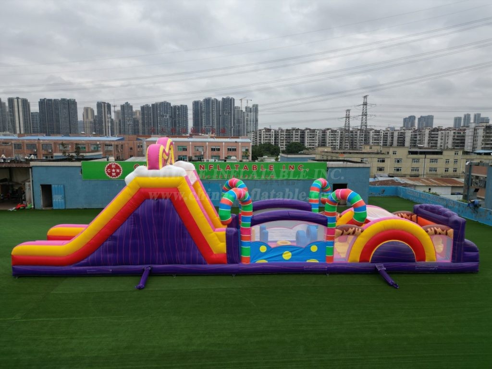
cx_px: 246
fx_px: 341
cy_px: 184
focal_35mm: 24
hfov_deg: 71.6
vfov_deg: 56.8
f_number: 1.7
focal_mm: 6.72
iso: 110
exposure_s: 1/2000
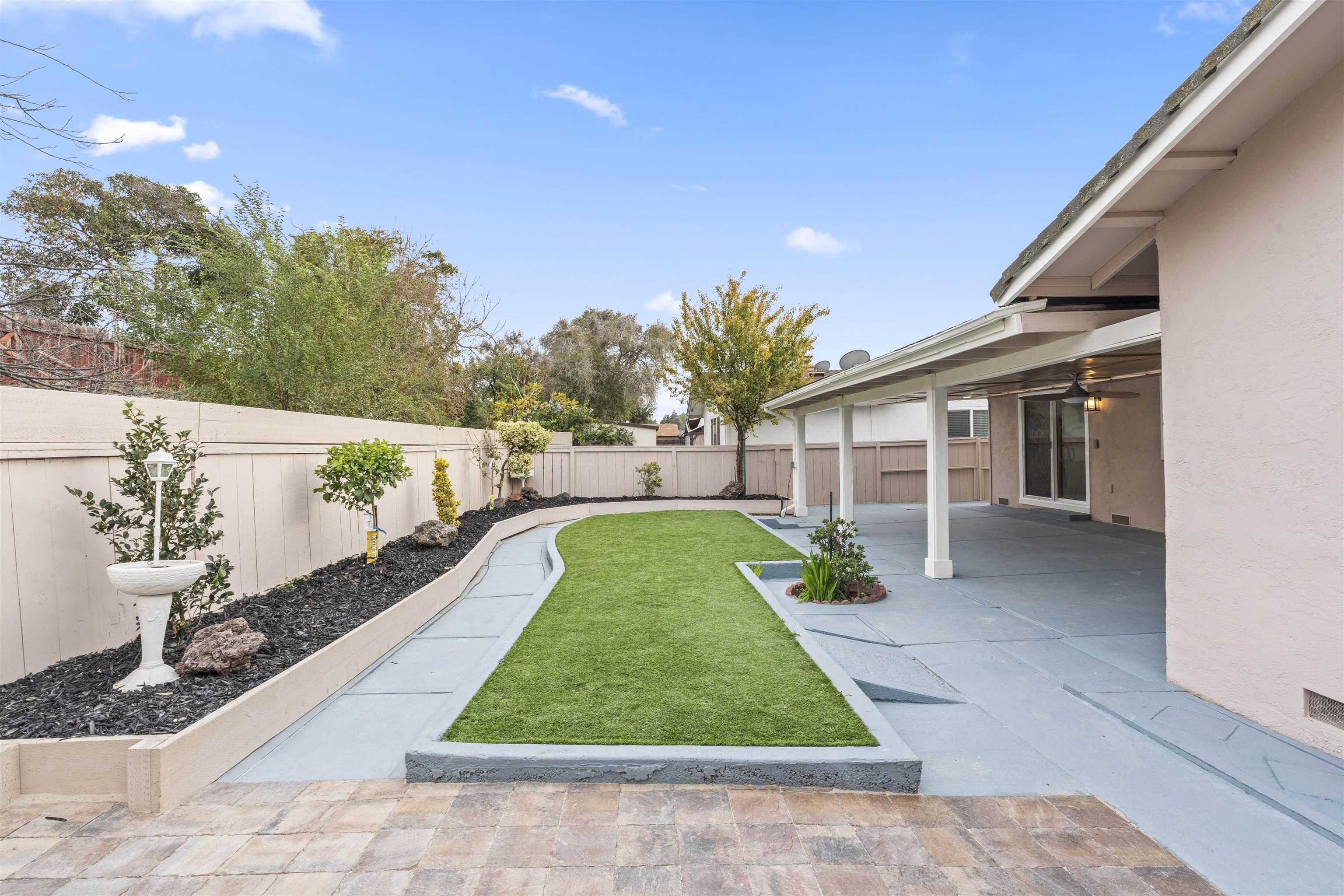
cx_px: 672
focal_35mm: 16
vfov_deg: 73.7
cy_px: 448
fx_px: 597
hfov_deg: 96.7
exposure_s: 1/13
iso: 100
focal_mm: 16
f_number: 11
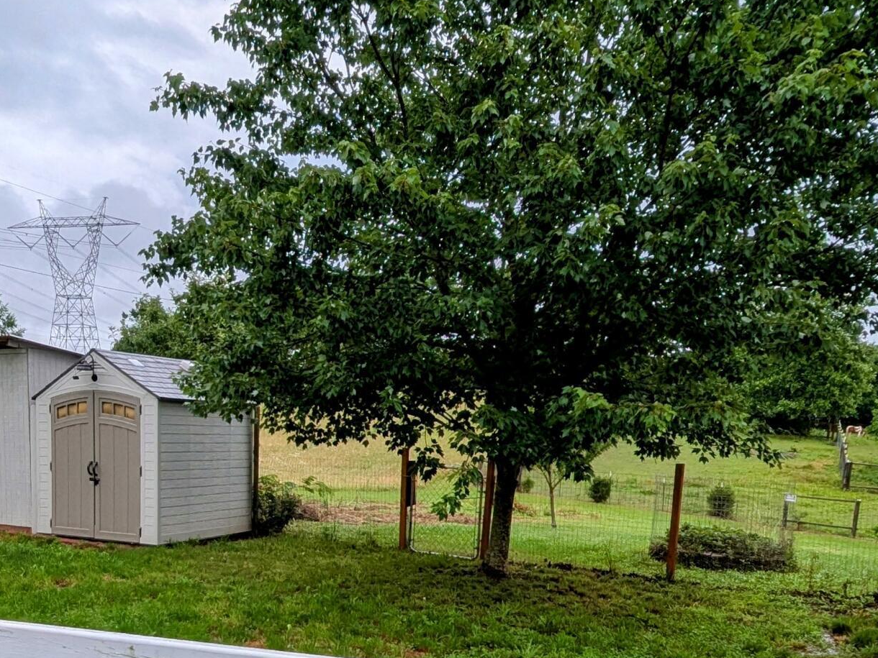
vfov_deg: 42.4
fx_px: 812
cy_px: 517
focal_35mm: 32
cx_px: 295
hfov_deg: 55.7
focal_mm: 1.95
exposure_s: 1/808
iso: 44
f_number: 2.2
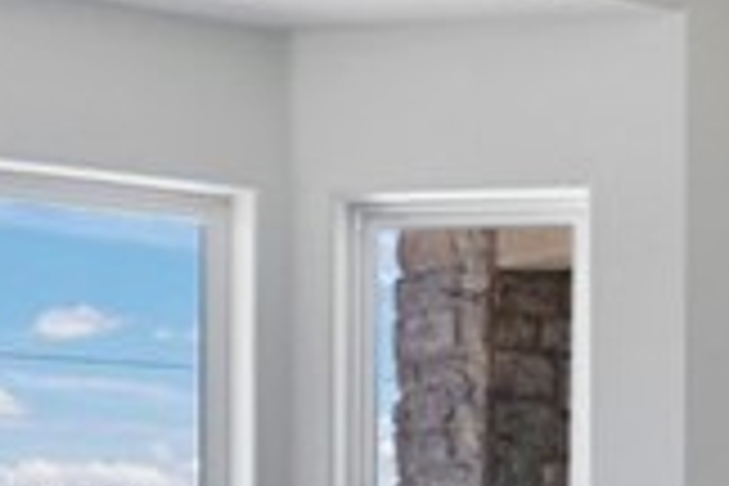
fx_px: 1924
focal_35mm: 95
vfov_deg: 14.1
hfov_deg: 21.3
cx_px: 518
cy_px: 542
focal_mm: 10
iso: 640
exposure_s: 1/80
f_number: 8
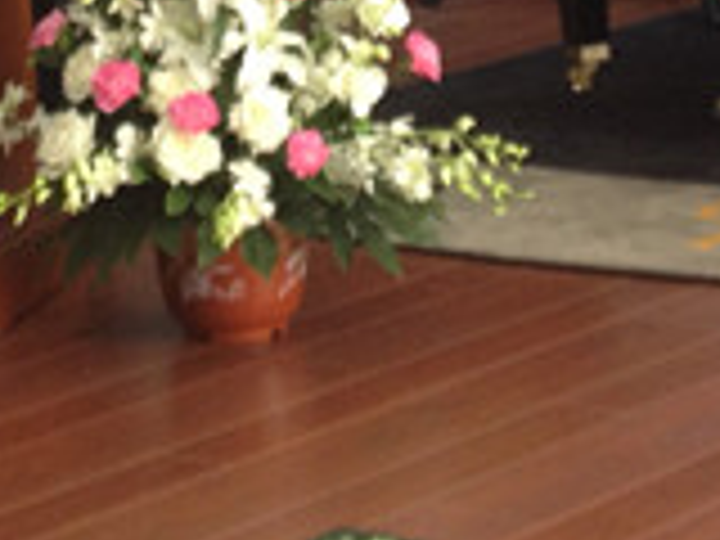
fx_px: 3640
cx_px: 198
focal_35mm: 175
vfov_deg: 8.1
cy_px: -554
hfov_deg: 11.3
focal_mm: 4.28
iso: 64
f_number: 2.4
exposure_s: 1/20
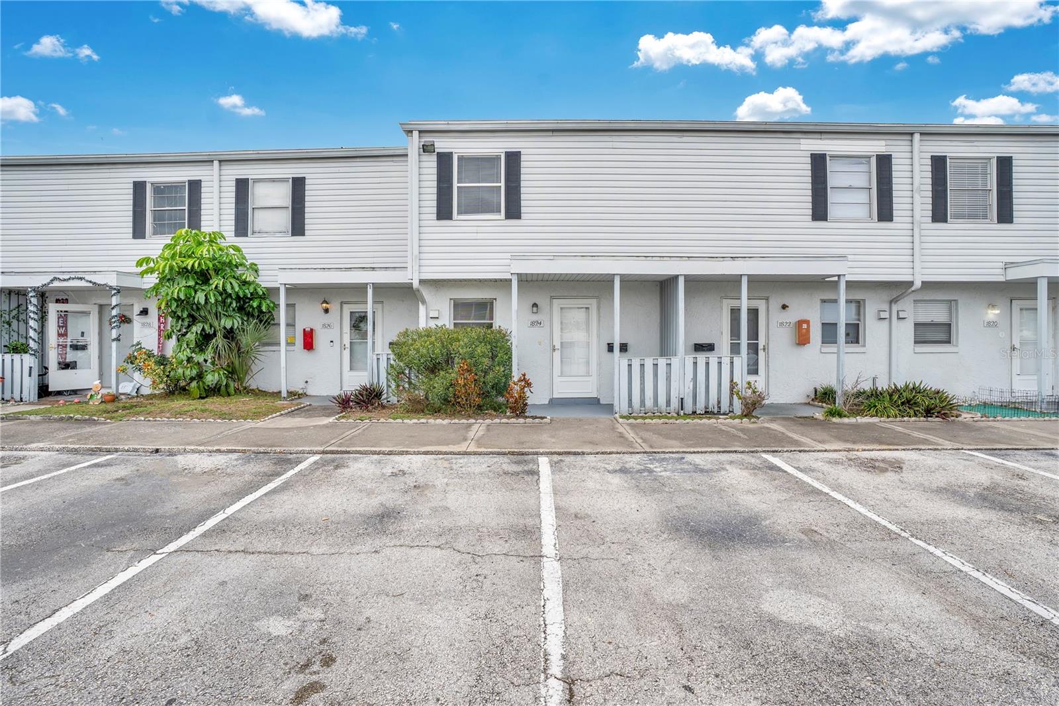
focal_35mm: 16
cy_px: 353
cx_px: 530
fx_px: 471
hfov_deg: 96.7
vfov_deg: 73.7
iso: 100
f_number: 8
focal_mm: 16
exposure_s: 1/125
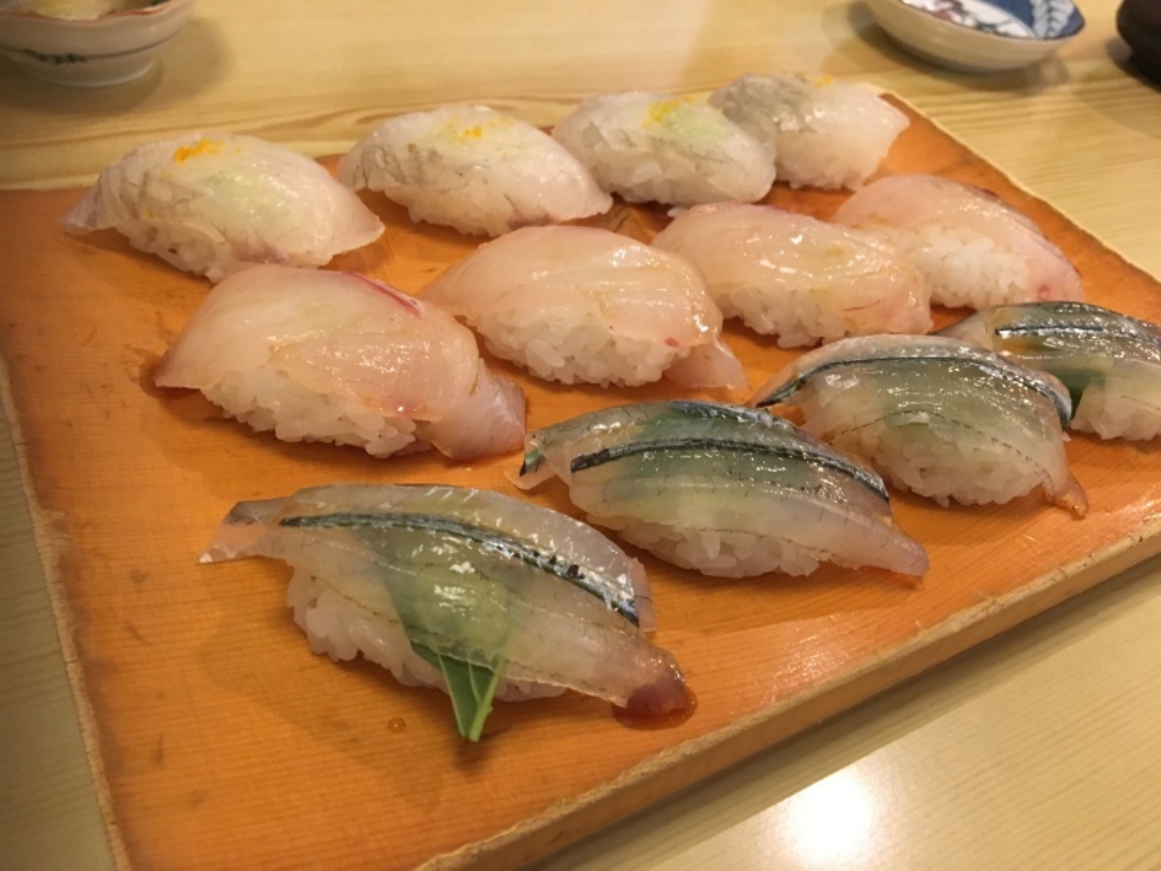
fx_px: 973
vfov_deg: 48.2
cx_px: 580
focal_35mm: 29
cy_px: 436
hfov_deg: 61.7
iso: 160
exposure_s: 1/30
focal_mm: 4.15
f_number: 2.2
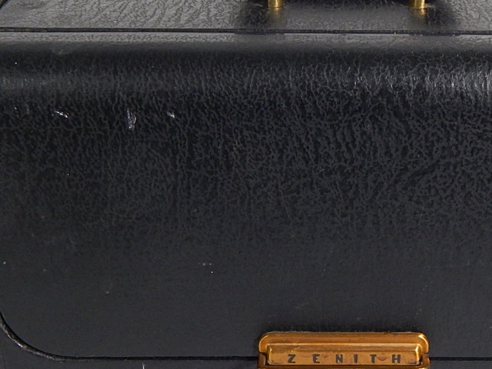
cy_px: 200
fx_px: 981
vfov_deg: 21.3
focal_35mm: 69
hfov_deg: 27.8
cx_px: 362
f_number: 3.3
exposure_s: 1/30
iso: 400
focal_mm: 6.1
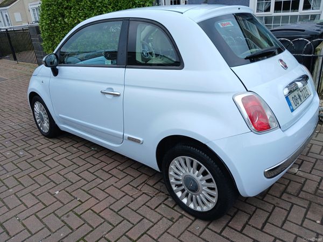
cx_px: 162
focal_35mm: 27
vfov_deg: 51.4
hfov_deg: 65.3
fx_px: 252
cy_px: 121
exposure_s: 1/100
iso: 25
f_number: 1.8
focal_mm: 3.98
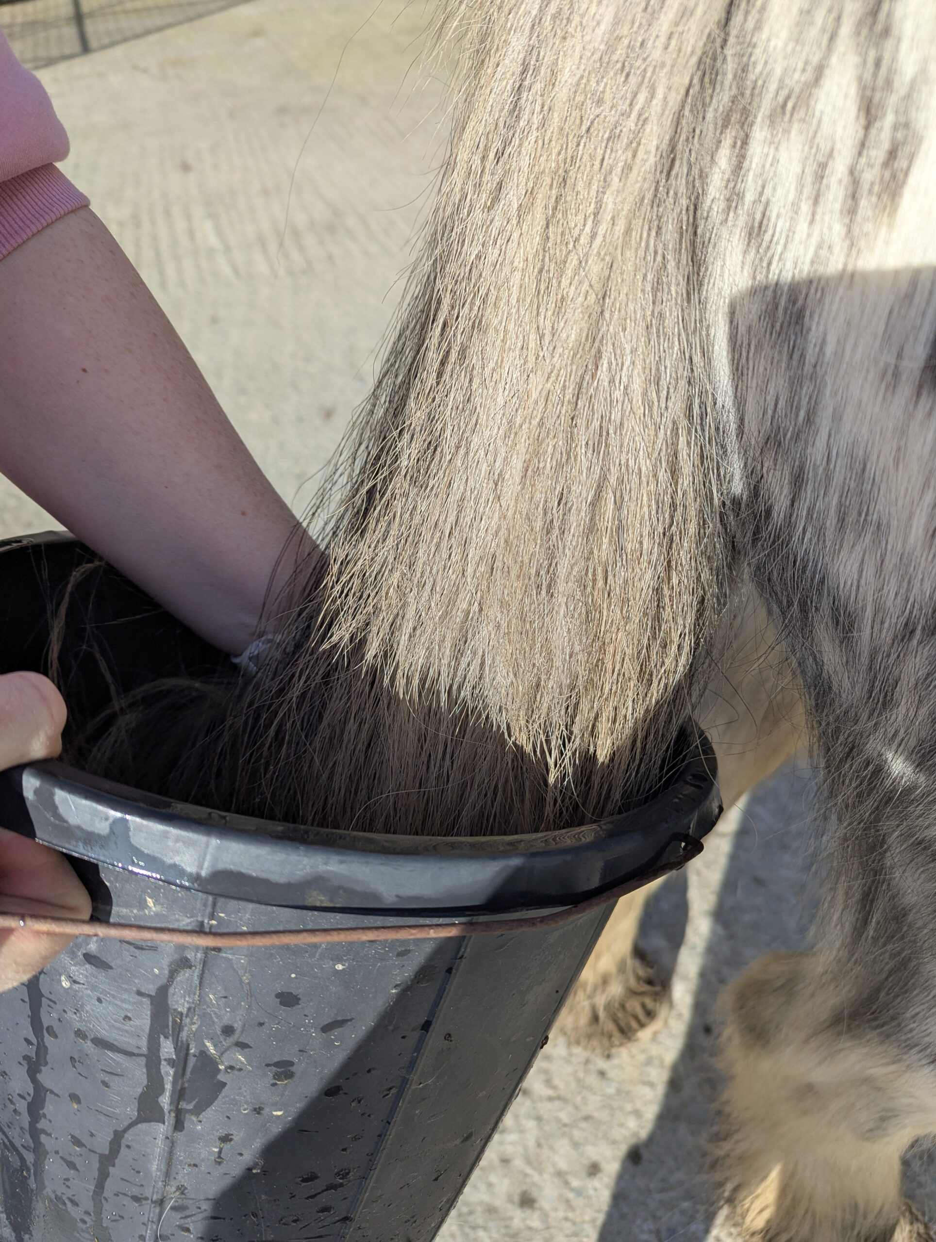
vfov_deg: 71.5
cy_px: 621
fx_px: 863
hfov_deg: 56.9
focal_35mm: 24
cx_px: 468
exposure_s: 1/1272
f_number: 1.85
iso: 38
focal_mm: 6.81
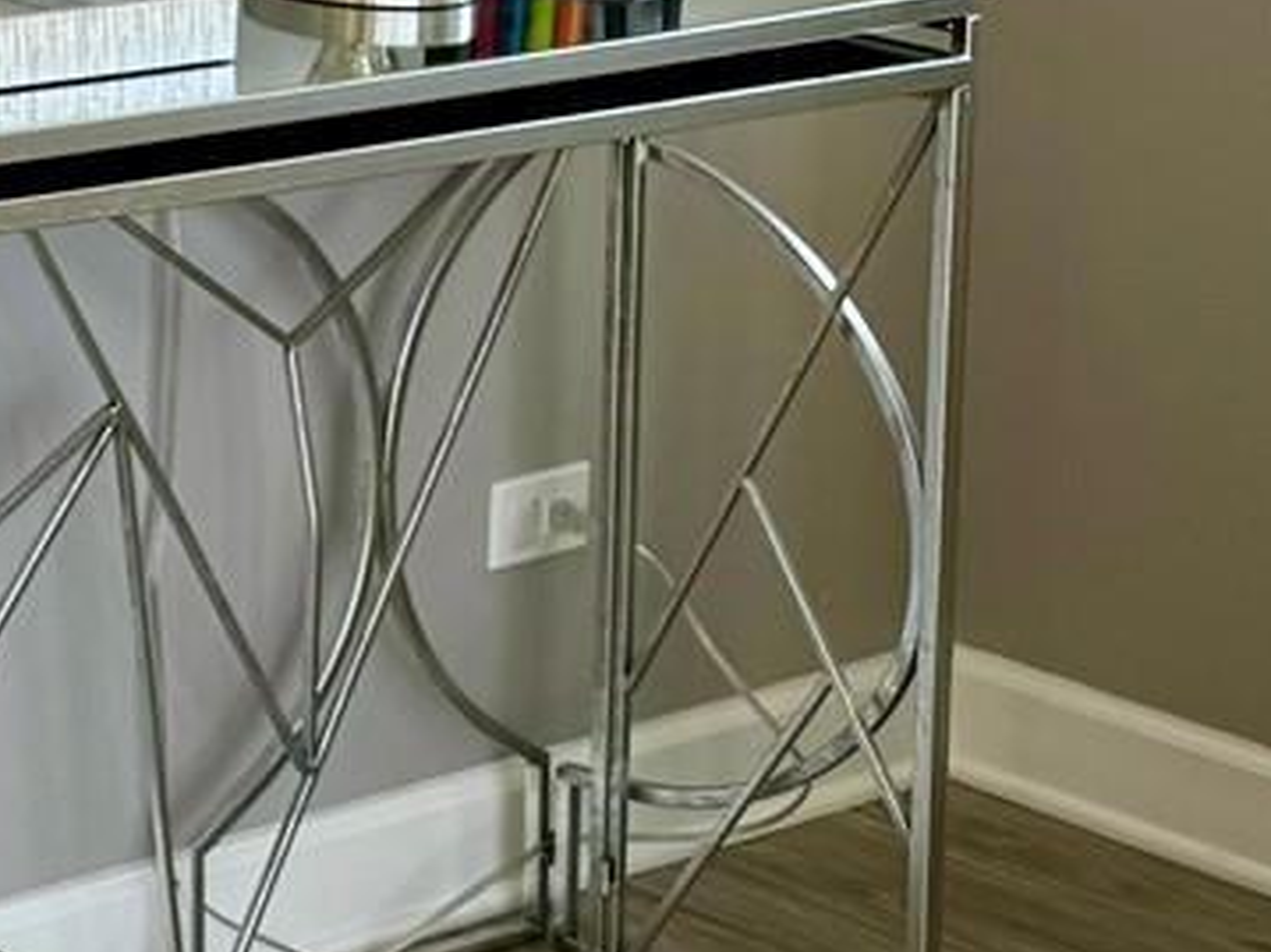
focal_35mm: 107
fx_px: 3927
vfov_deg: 12.8
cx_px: -1349
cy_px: -644
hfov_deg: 14.8
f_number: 1.78
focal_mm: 6.76
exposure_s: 1/407
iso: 80
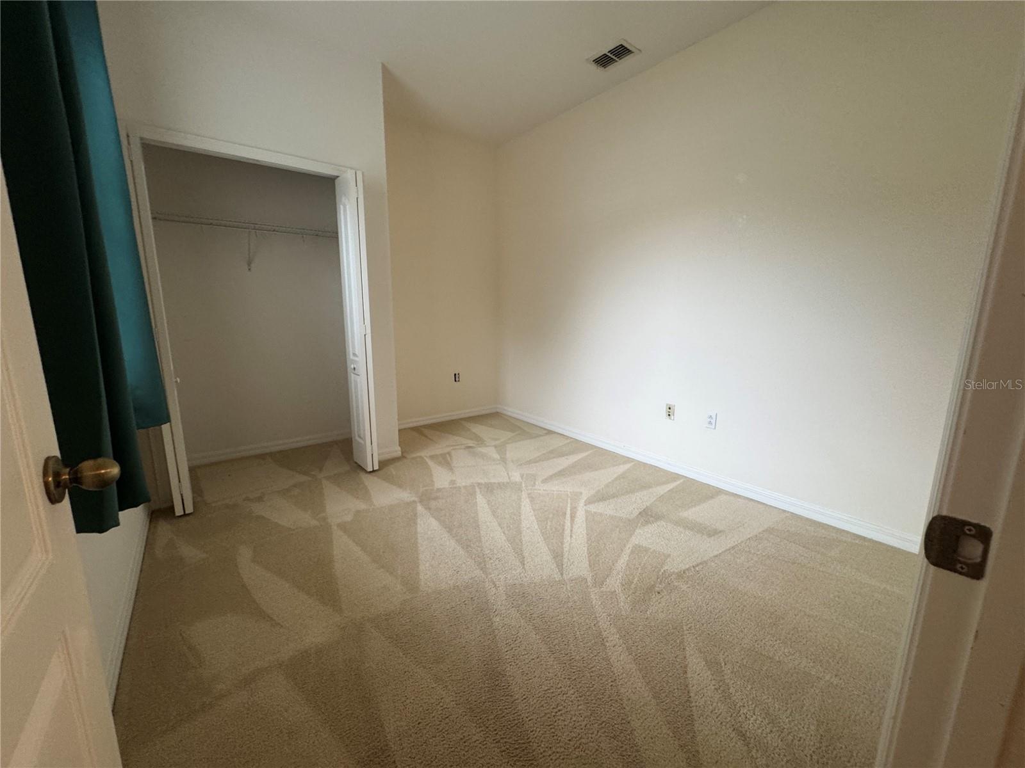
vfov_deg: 85.7
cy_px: 384
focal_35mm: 14
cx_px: 512
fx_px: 415
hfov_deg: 102.1
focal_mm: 2.22
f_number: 2.2
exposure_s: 1/60
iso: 200
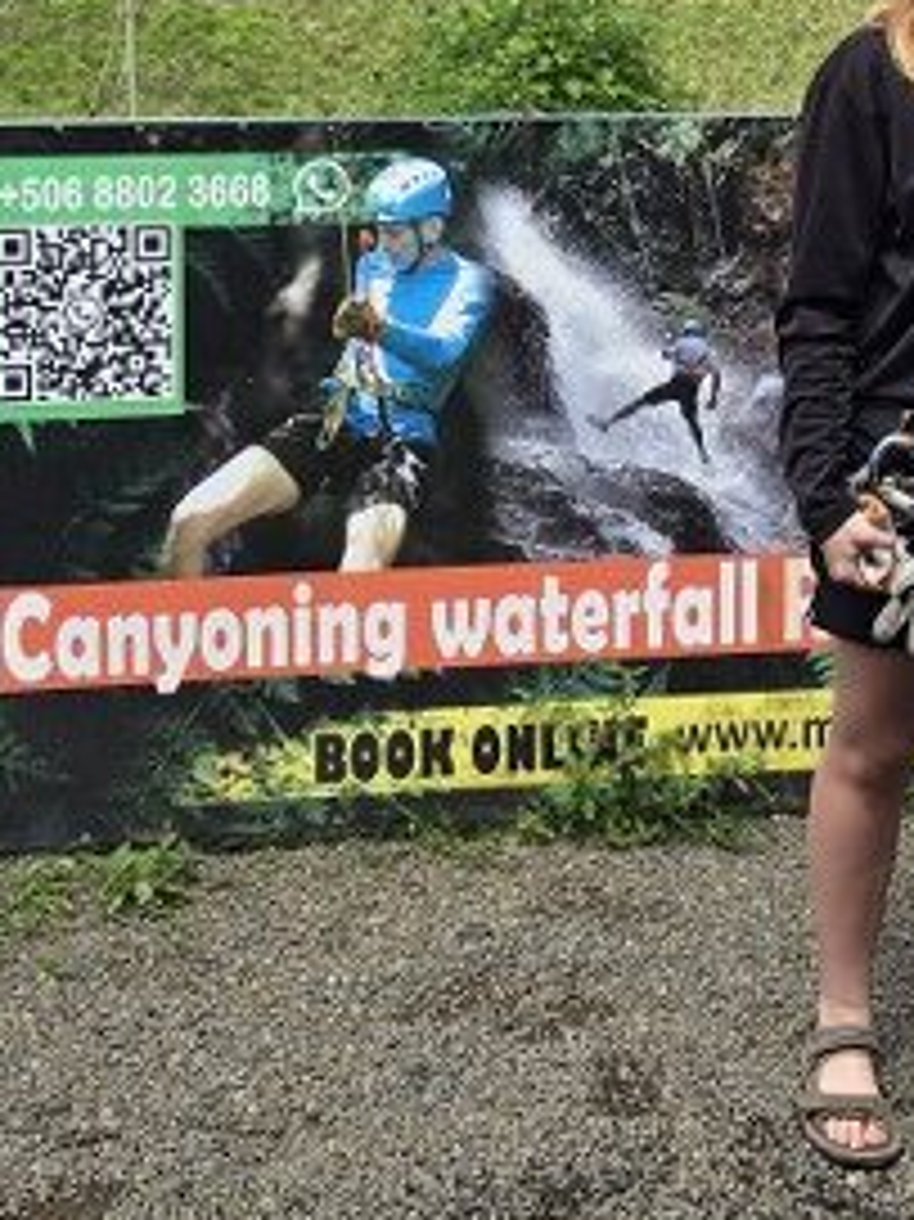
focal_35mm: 68
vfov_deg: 27.1
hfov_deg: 21.3
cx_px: 738
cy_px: 18
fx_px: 2396
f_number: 1.7
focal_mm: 6.3
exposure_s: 1/686
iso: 12
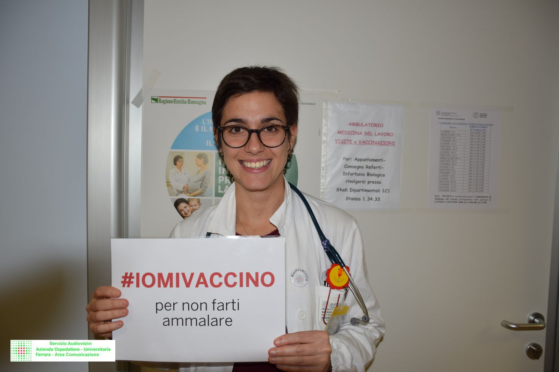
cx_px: 280
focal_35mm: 30
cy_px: 186
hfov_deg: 61.9
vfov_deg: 43.6
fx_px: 466
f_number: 3.5
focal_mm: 20
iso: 100
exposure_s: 1/60
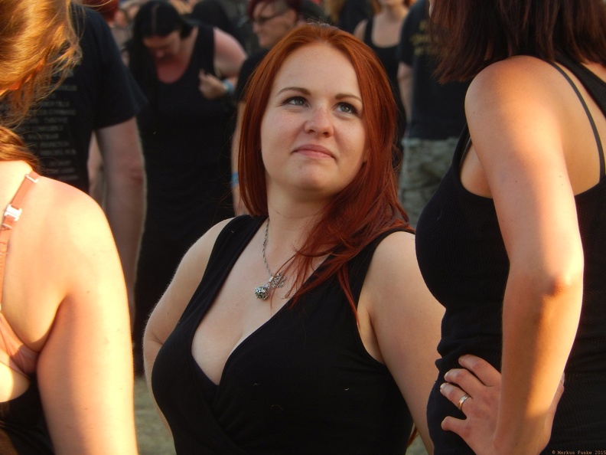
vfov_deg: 3.9
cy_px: 228
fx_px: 6705
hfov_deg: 5.2
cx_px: 303
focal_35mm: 383
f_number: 6.2
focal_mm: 68.7
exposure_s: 1/60
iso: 140
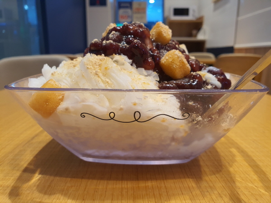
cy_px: 102
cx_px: 136
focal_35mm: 26
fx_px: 204
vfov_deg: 53.1
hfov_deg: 67.3
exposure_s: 1/120
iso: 125
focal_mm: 4.3
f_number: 2.4
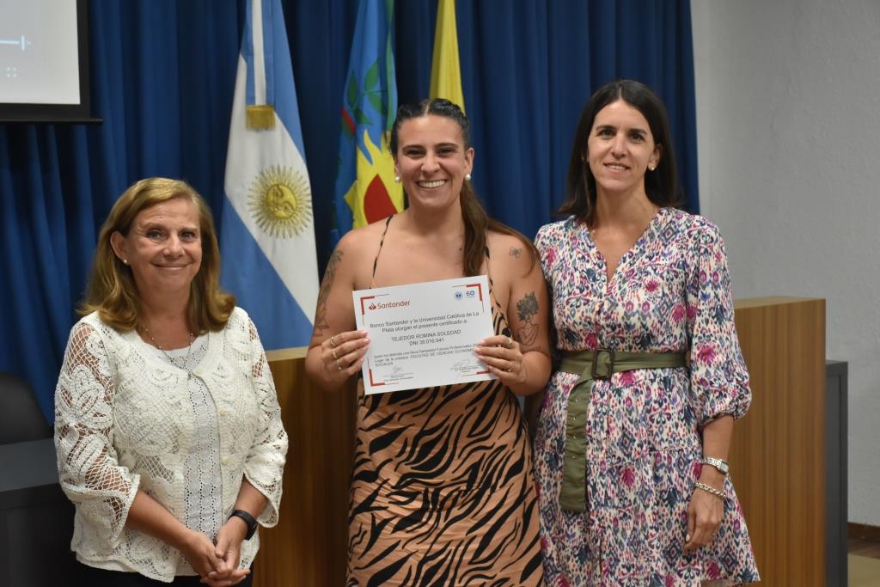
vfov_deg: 18.9
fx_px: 1760
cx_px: 440
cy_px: 294
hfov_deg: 28.1
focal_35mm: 72
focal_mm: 48
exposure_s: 1/125
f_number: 5.6
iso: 1600
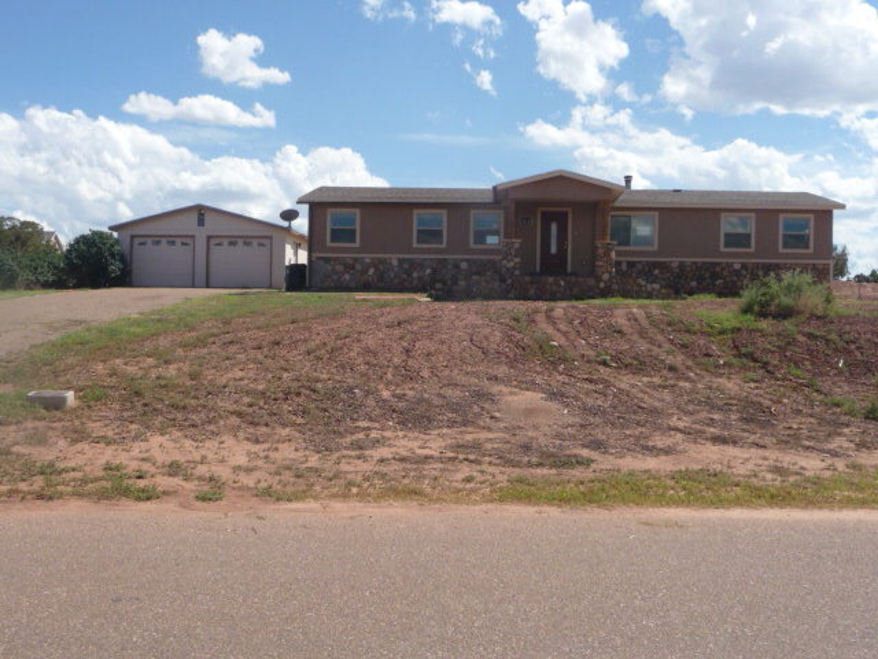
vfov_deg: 39.7
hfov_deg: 51.4
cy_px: 330
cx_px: 439
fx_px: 913
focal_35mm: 36
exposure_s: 1/250
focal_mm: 4.7
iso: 100
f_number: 8
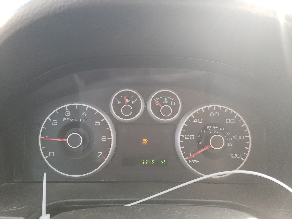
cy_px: 110
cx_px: 146
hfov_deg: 67.3
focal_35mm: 26
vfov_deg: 53.1
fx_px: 219
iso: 91
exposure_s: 1/120
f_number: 1.5
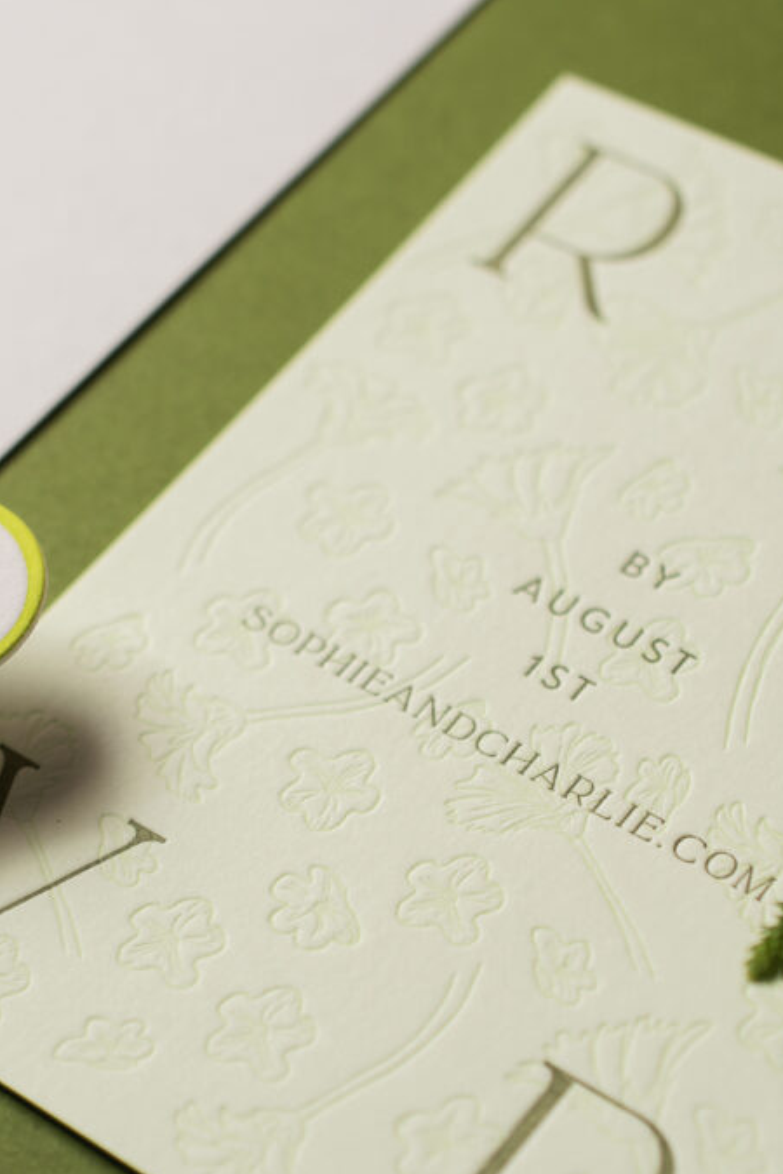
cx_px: 402
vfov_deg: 22.4
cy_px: 590
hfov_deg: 15.0
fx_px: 2969
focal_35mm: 91
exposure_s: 1/250
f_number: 5
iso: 100
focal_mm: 40
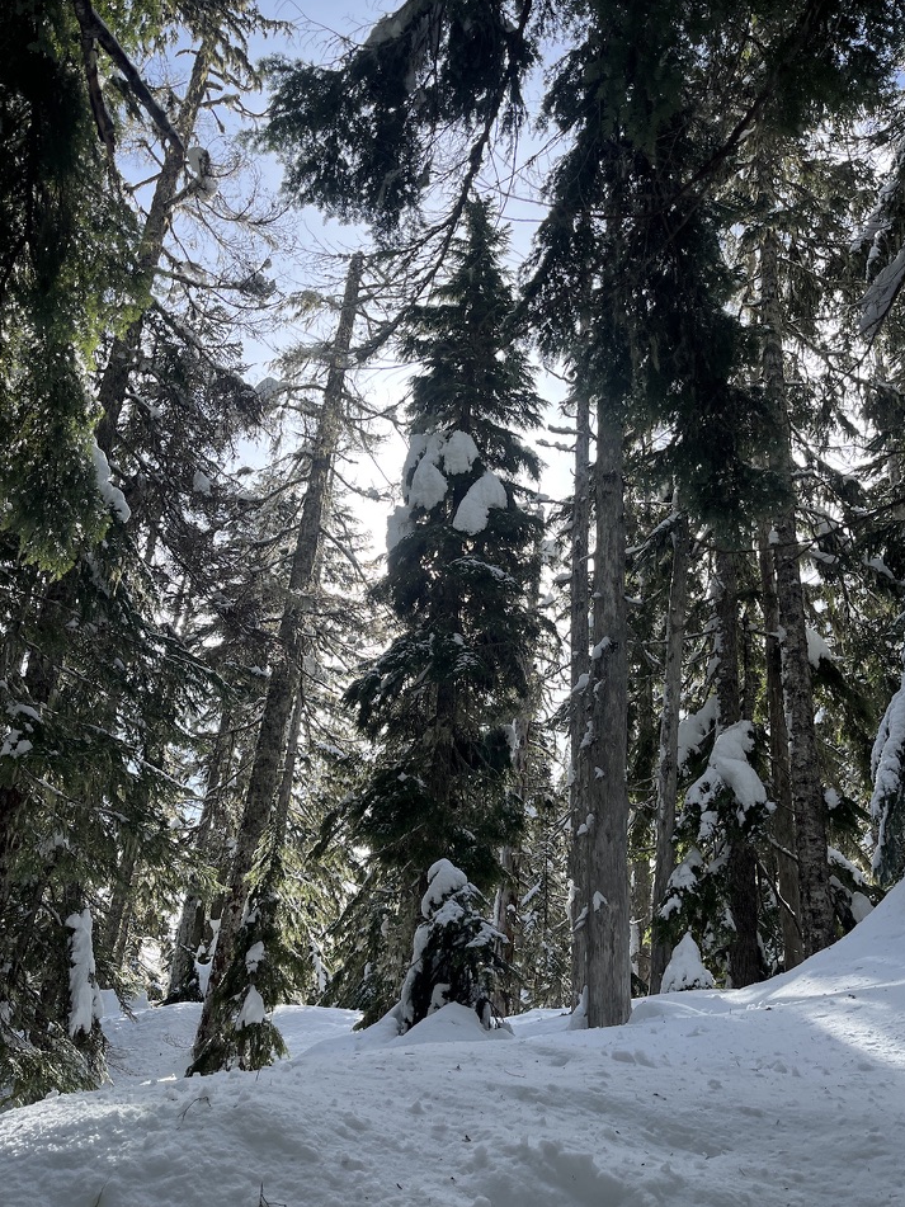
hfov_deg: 49.7
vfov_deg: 63.4
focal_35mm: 28
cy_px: 621
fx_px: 976
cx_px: 446
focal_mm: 5.1
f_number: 1.6
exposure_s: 1/1404
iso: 50
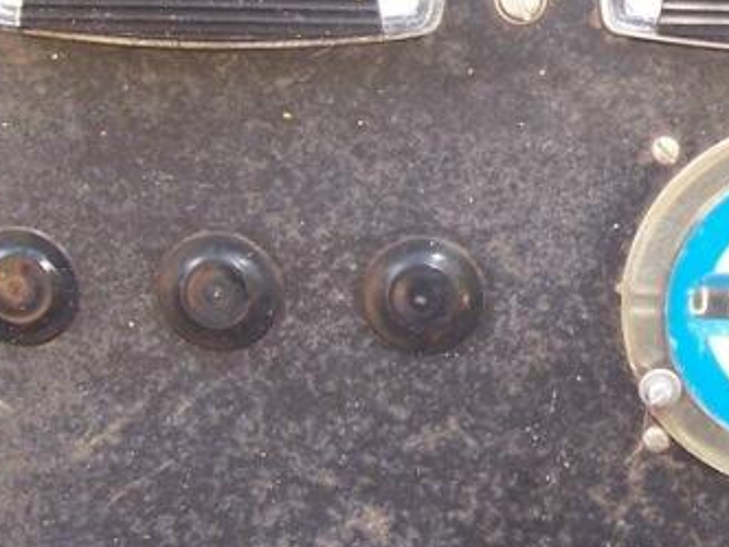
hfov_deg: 23.0
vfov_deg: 18.0
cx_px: 705
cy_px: 196
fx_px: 1727
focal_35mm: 82
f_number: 2.7
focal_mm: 5.6
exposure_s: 1/60
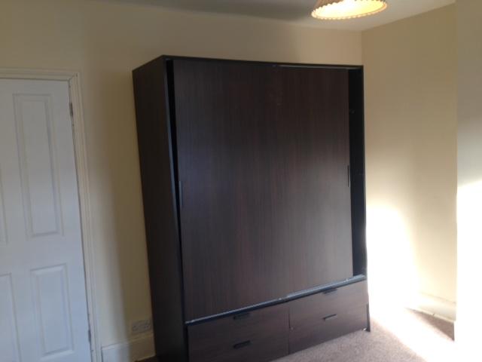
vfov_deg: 42.9
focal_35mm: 33
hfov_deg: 55.4
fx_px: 459
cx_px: 241
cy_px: 181
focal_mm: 4.12
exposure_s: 1/24
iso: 50
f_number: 2.4
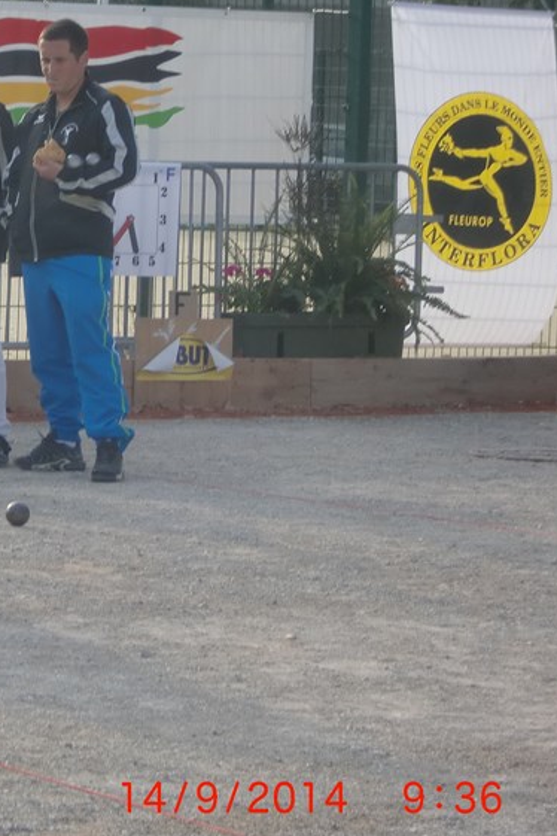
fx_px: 4757
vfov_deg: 10.0
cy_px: 341
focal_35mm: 205
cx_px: -161
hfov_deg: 6.6
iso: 64
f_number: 5.3
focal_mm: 18.9
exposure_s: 1/160
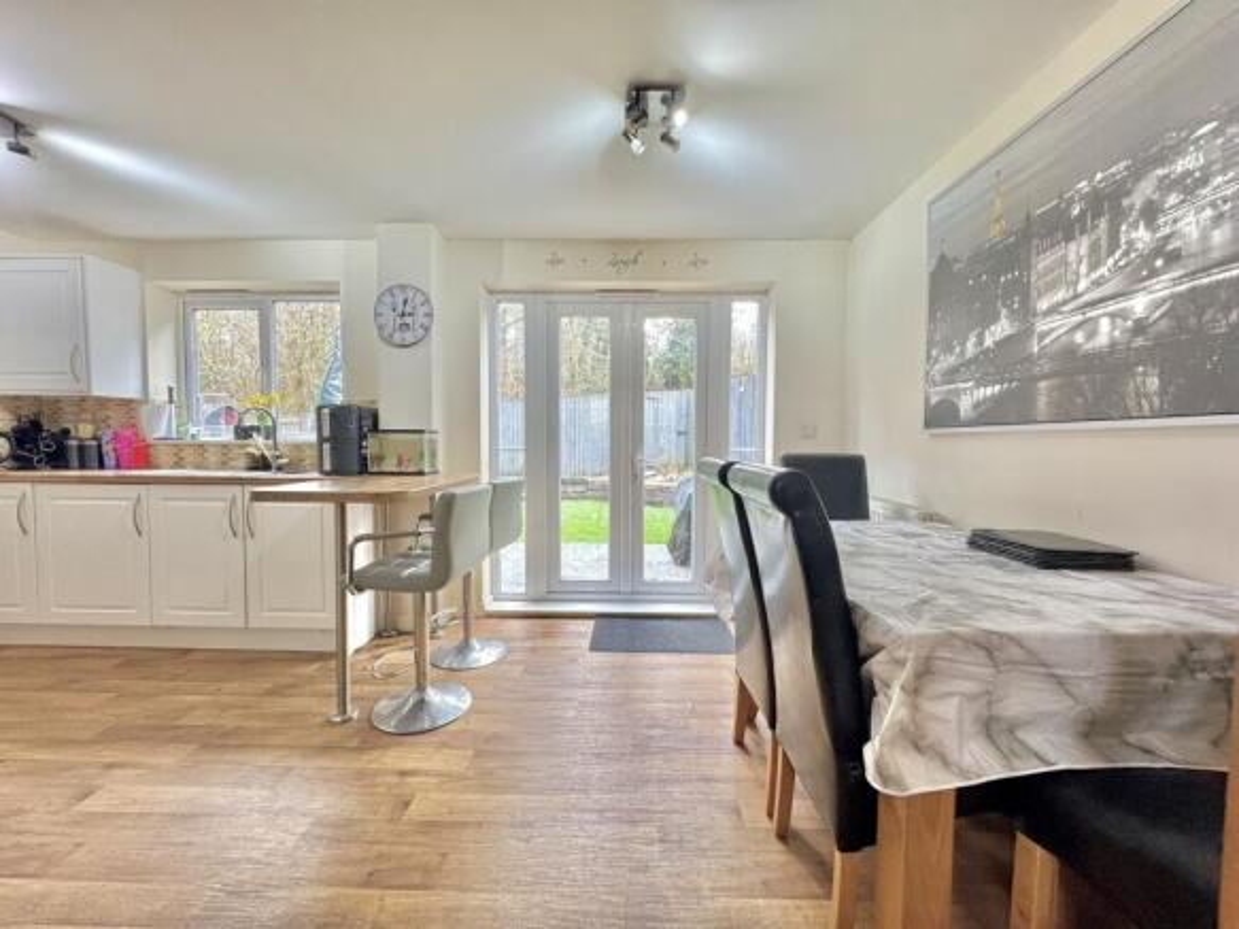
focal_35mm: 14
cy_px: 464
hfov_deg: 102.1
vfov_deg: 85.7
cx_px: 620
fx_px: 501
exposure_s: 1/100
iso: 250
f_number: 2.2
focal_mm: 2.22
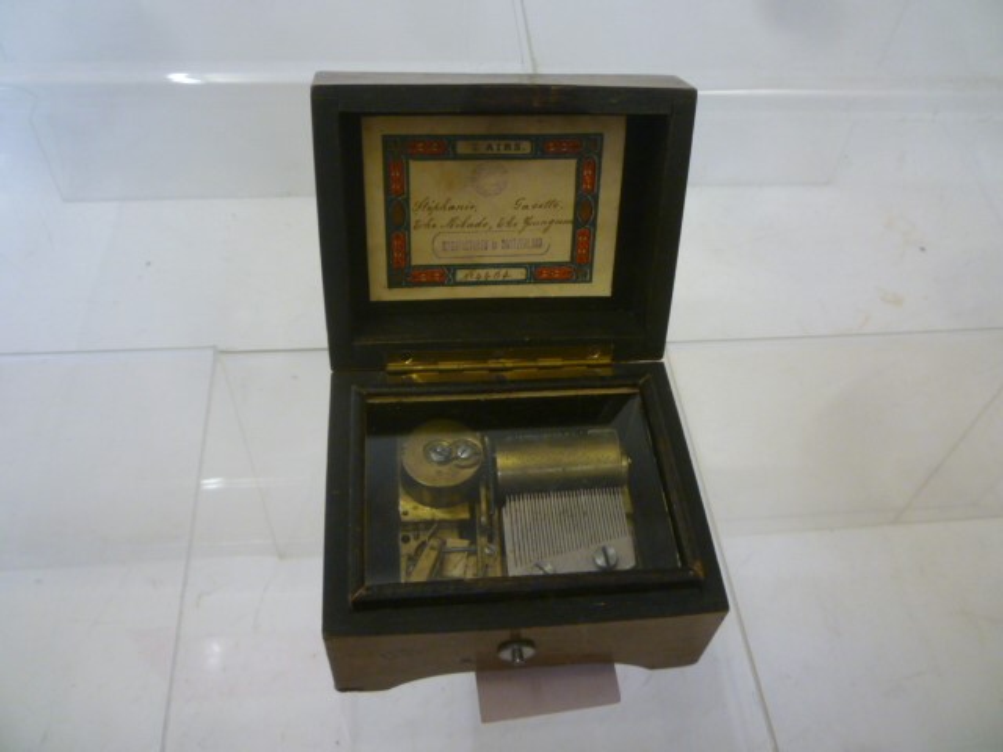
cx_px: 502
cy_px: 376
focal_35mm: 29
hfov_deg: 61.7
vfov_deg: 48.2
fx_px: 840
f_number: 3.3
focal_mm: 5.2
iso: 250
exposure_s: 1/30
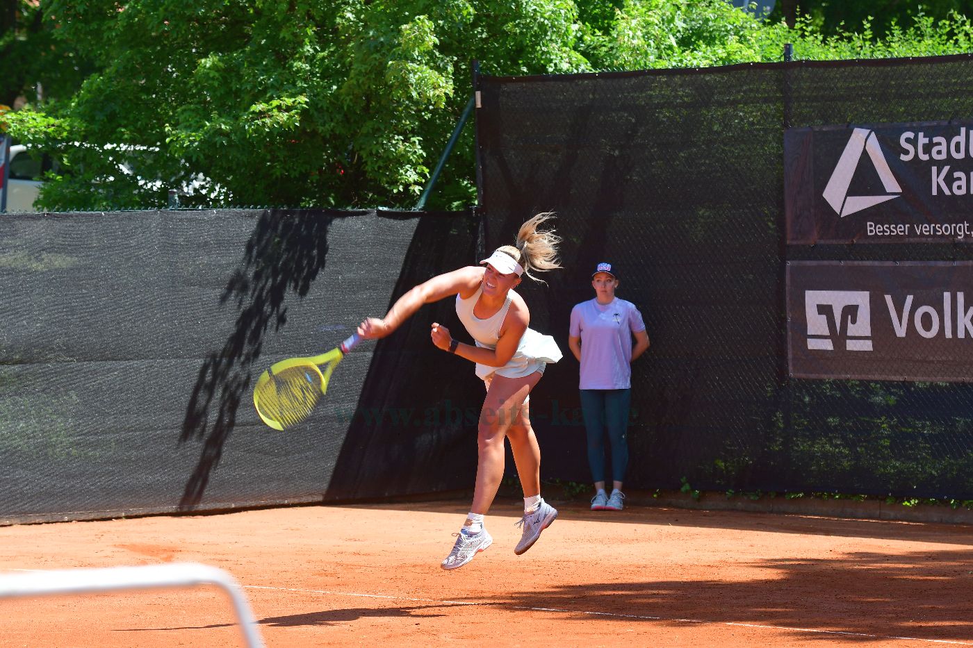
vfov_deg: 9.1
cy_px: 324
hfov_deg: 13.7
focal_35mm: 150
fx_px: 4053
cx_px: 486
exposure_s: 1/400
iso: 110
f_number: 5
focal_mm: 100
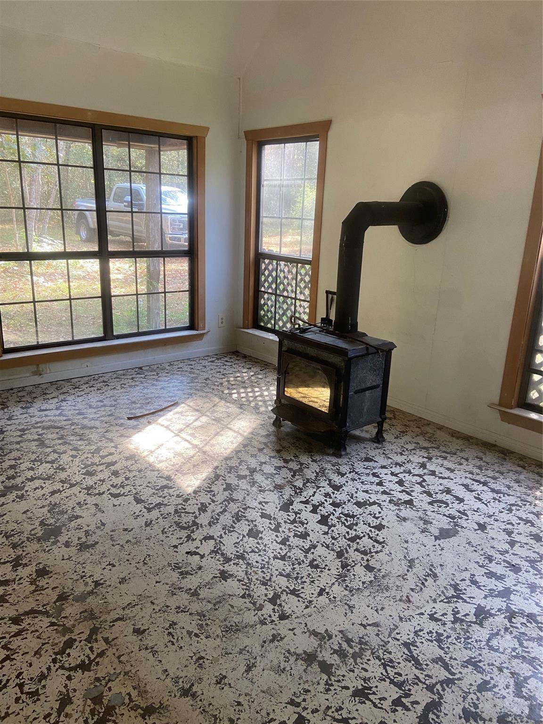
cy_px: 362
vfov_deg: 67.3
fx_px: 544
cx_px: 272
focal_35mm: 26
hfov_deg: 53.1
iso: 125
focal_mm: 4.25
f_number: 1.8
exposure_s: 1/80
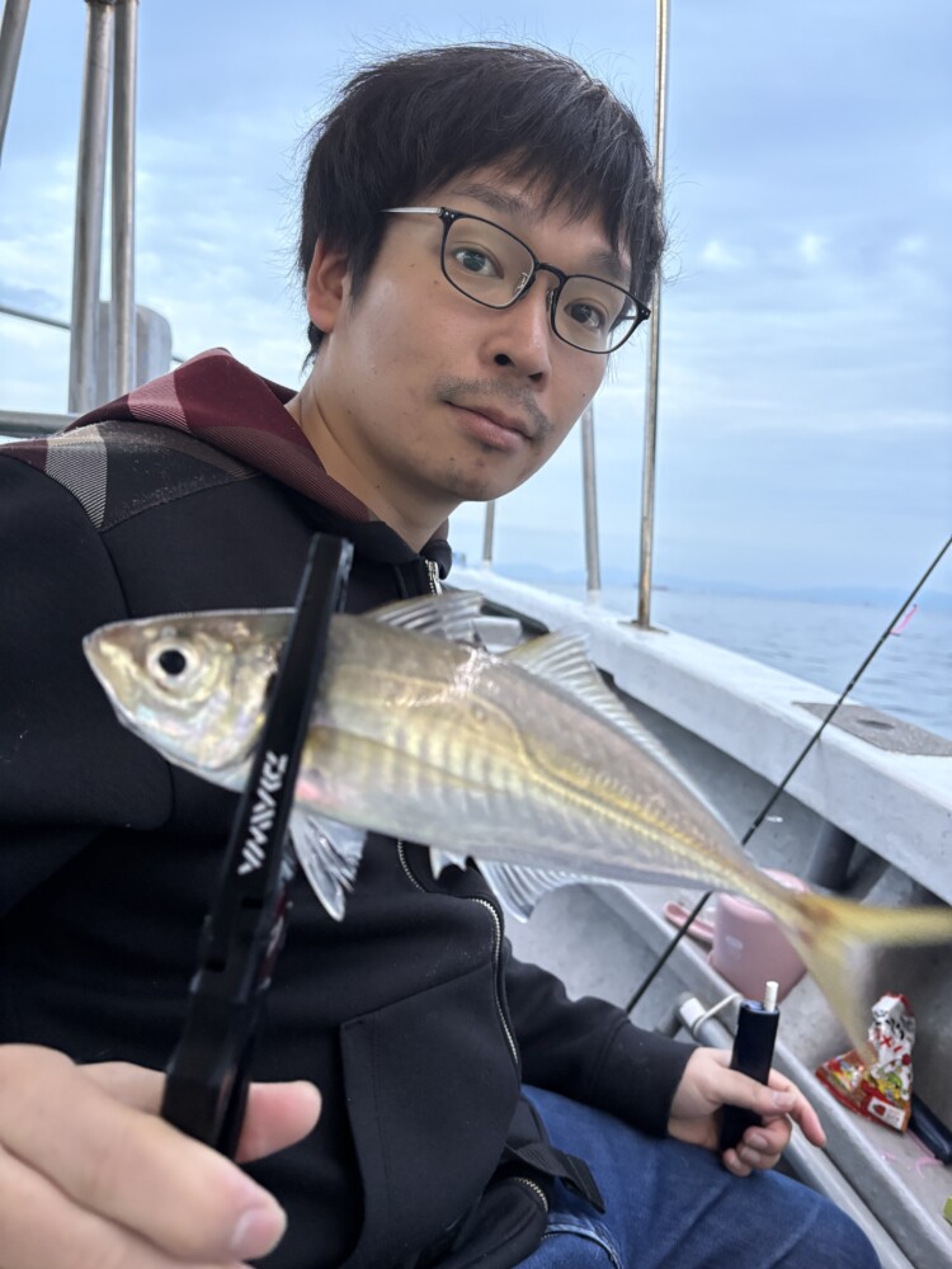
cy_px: 634
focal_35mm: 26
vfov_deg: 67.3
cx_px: 476
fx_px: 953
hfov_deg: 53.1
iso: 320
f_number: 1.6
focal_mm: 5.96
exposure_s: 1/60
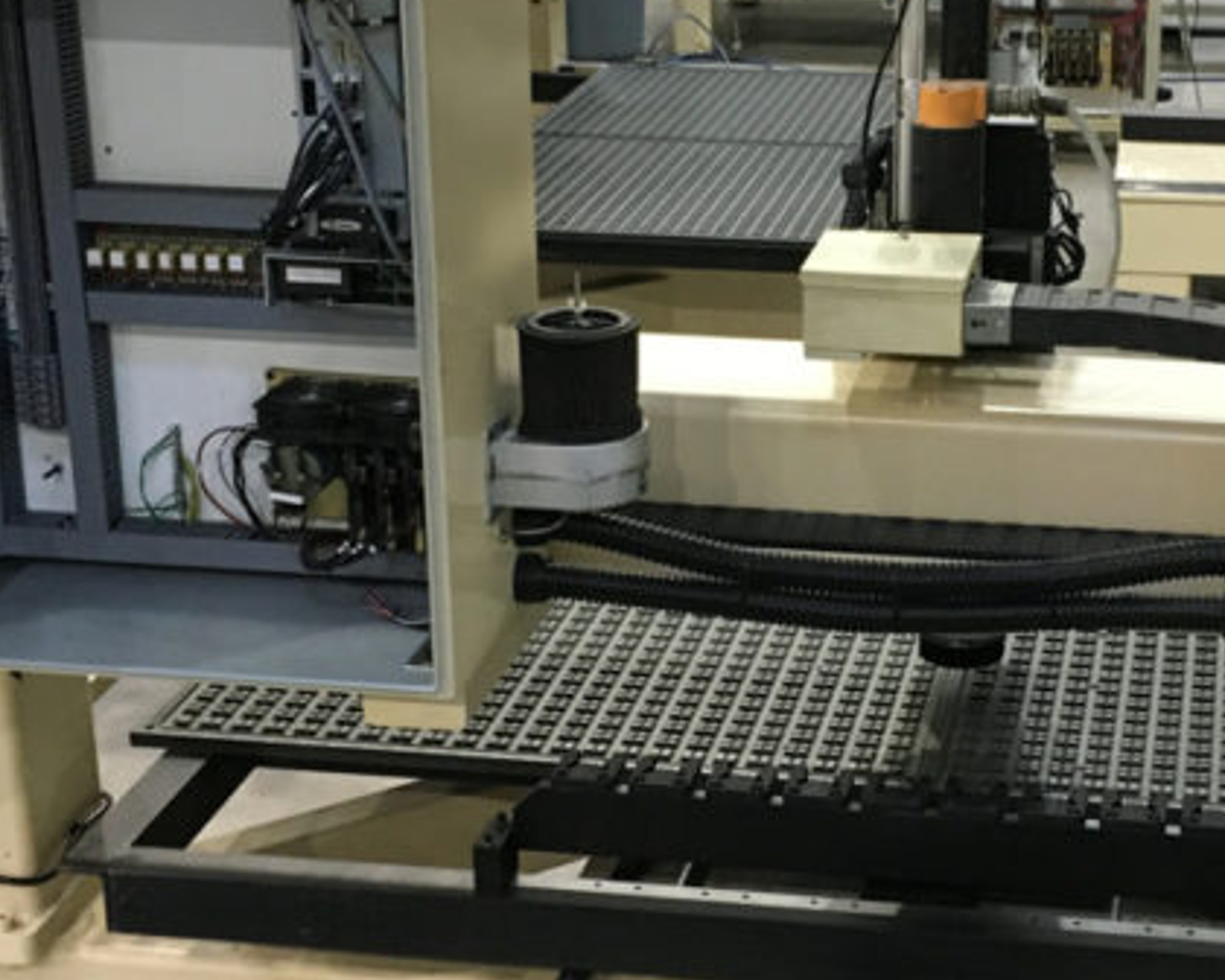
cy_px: 446
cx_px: 901
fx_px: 2502
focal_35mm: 69
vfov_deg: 22.2
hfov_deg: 27.2
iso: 160
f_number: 2.2
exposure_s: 1/30
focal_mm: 4.15
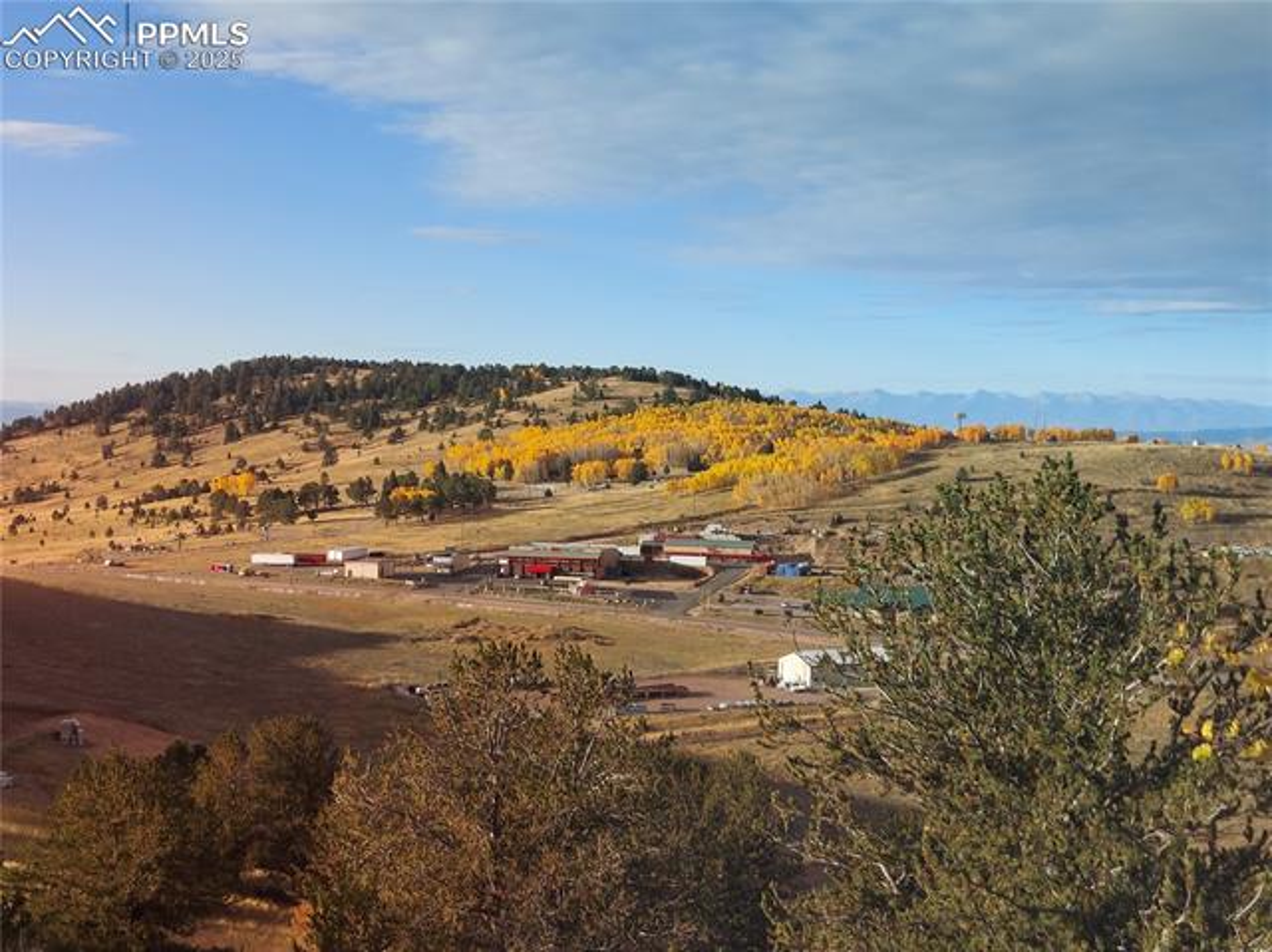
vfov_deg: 54.8
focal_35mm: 25
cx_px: 636
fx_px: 918
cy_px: 476
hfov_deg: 69.4
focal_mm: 4.6
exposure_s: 1/1131
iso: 50
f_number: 2
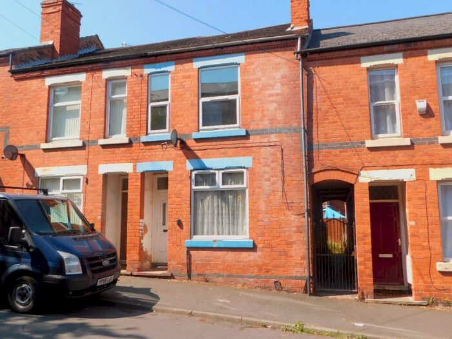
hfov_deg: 60.0
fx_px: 392
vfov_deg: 46.8
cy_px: 170
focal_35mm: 30
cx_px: 226
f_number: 3.2
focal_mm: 5.3
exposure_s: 1/640
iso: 125
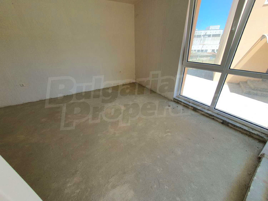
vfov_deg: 89.9
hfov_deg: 106.2
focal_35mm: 13
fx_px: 101
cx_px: 134
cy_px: 100
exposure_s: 1/306
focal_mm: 1.8
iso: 50
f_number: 2.2
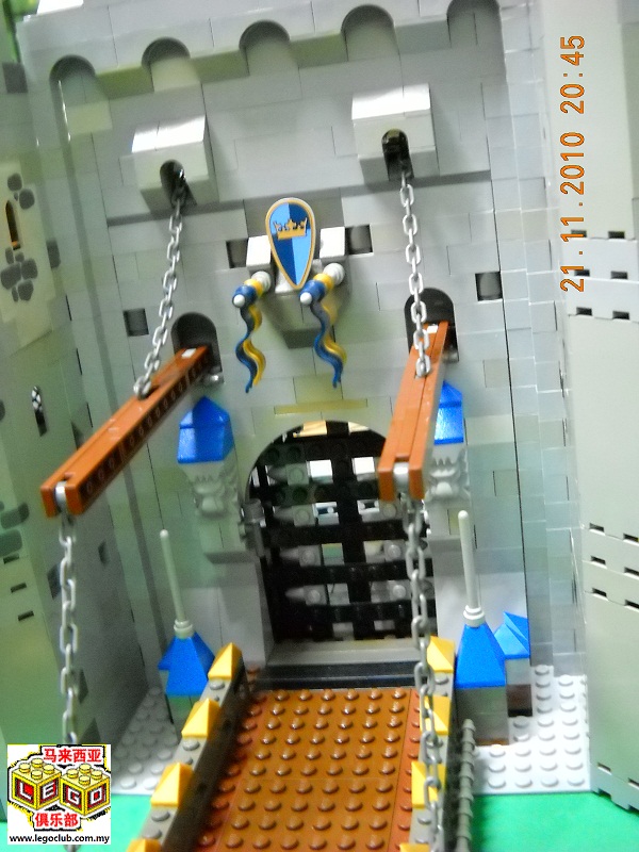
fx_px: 1009
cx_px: 320
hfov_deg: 35.1
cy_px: 426
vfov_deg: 45.8
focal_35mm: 41
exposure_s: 1/2.5
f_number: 3.1
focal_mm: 6.72
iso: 800
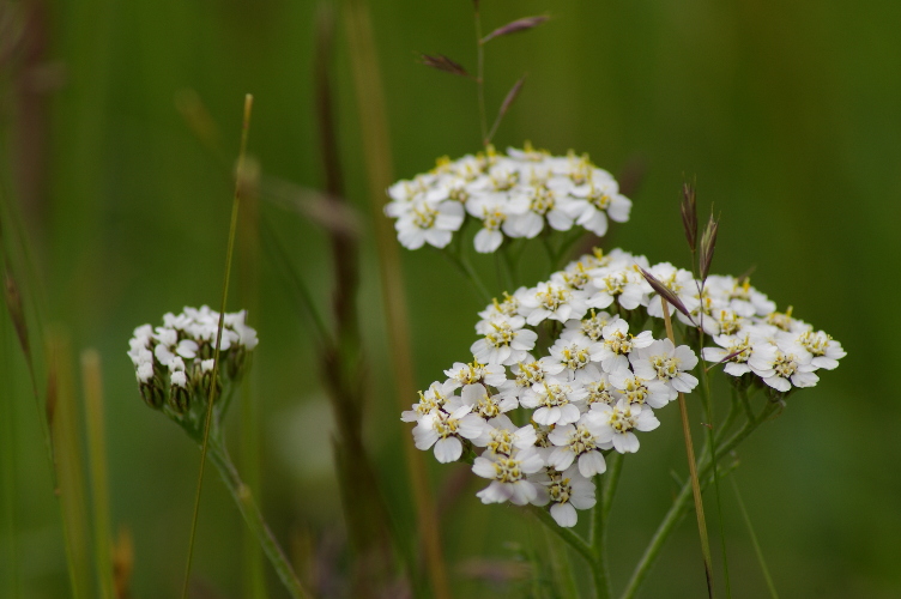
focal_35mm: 270
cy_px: 300
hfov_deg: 7.6
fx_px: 6751
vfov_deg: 5.1
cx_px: 450
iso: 200
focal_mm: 180
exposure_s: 1/500
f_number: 8
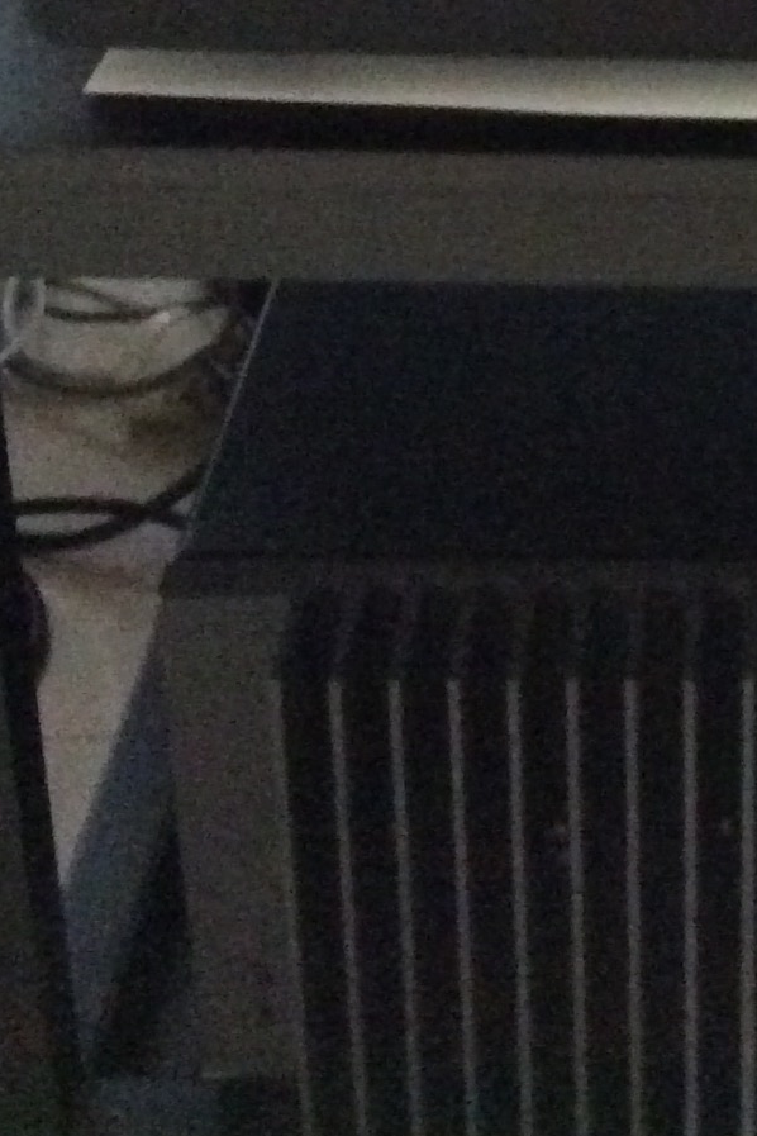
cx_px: 930
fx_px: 3028
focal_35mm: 96
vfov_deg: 20.5
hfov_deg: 13.8
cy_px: -41
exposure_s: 1/17
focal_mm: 3.3
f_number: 2.4
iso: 640
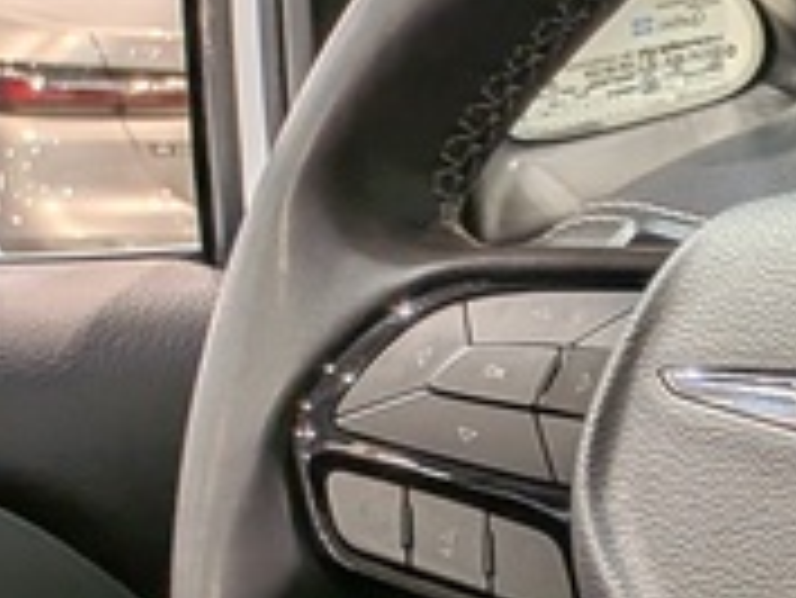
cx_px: 2289
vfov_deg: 10.2
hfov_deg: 10.6
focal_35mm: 139
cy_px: 962
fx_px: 3198
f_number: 1.7
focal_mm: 4.53
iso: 26
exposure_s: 1/169
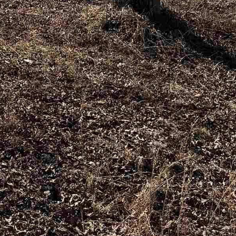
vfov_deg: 14.3
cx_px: -14
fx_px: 841
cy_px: -175
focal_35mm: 109
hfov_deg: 15.6
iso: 80
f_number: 1.78
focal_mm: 6.76
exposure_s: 1/4673
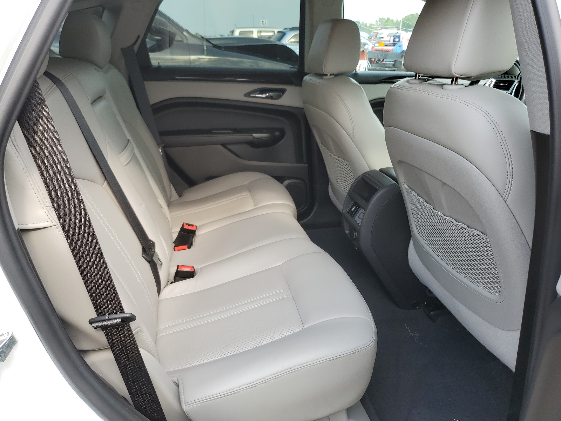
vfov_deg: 53.1
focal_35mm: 26
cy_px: 210
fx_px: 421
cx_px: 280
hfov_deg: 67.3
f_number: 1.5
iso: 50
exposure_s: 1/333
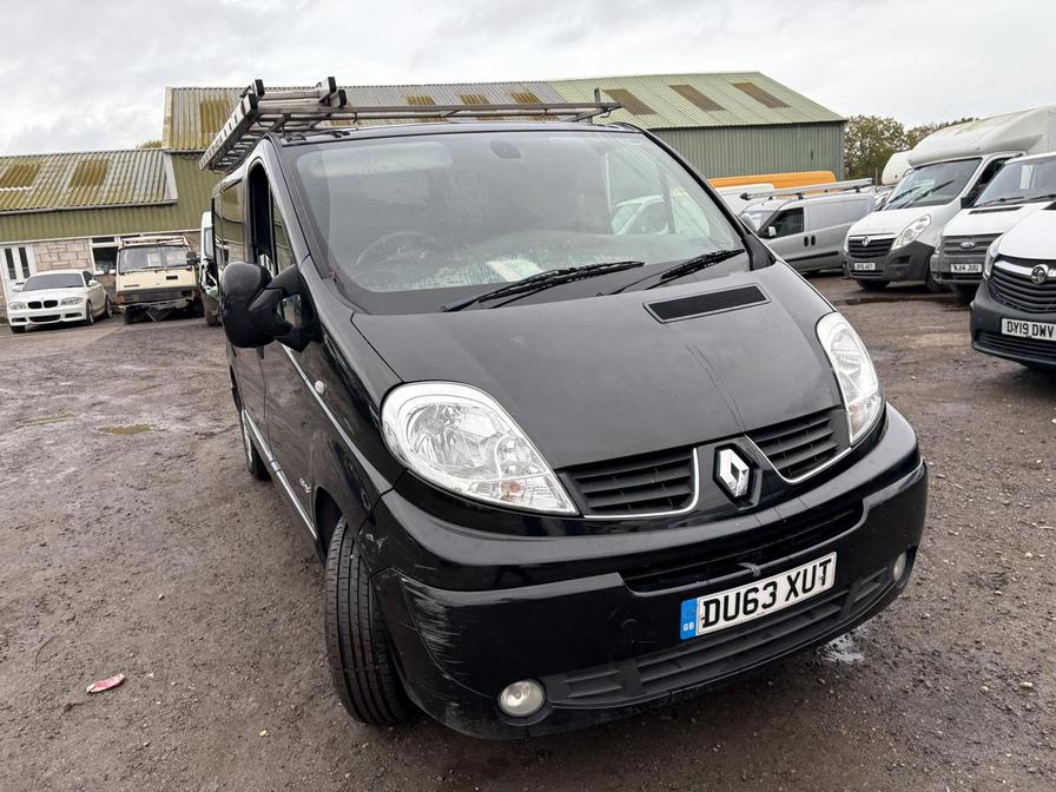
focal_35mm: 26
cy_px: 396
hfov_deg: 67.3
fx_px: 793
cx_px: 528
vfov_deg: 53.1
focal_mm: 5.96
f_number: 1.6
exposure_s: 1/623
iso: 64
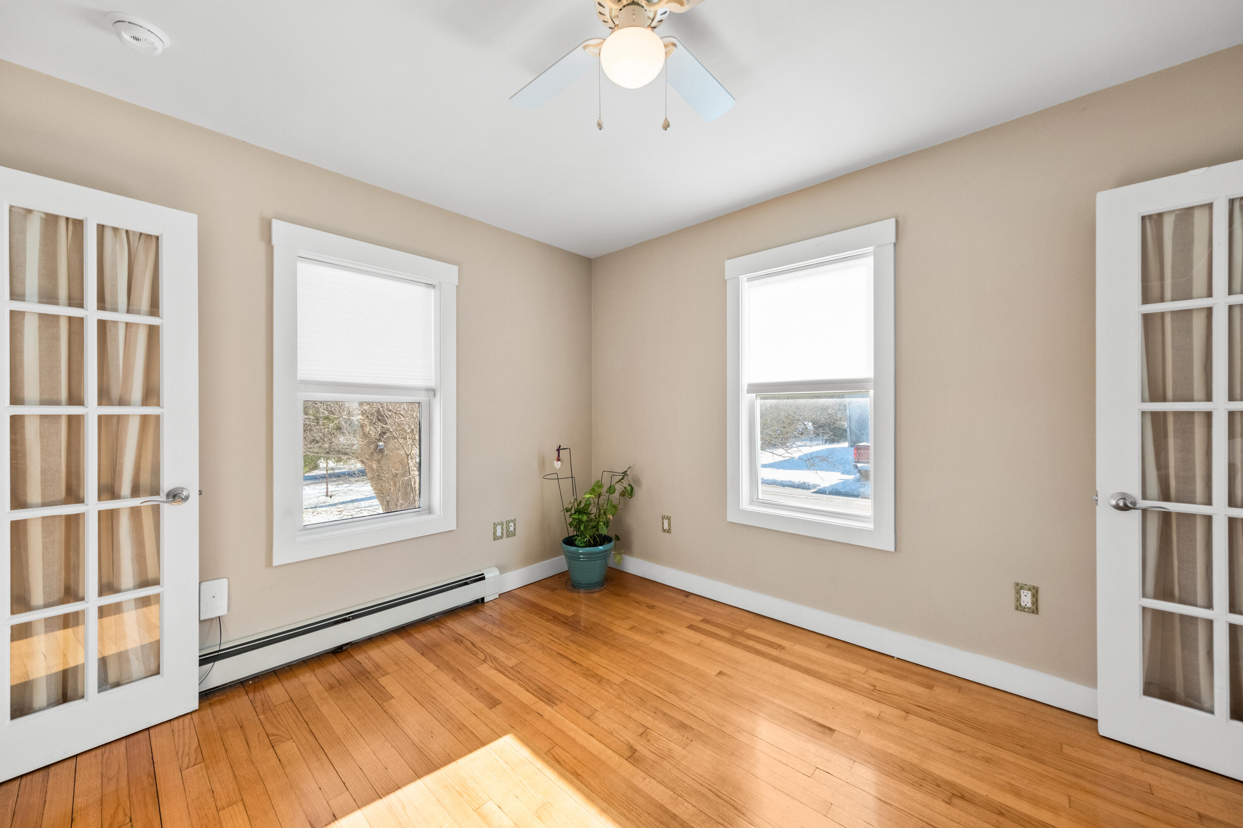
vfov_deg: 85.4
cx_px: 622
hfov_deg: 108.3
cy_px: 414
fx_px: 449
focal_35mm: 13
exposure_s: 1/40
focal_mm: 8.7
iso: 500
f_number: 8
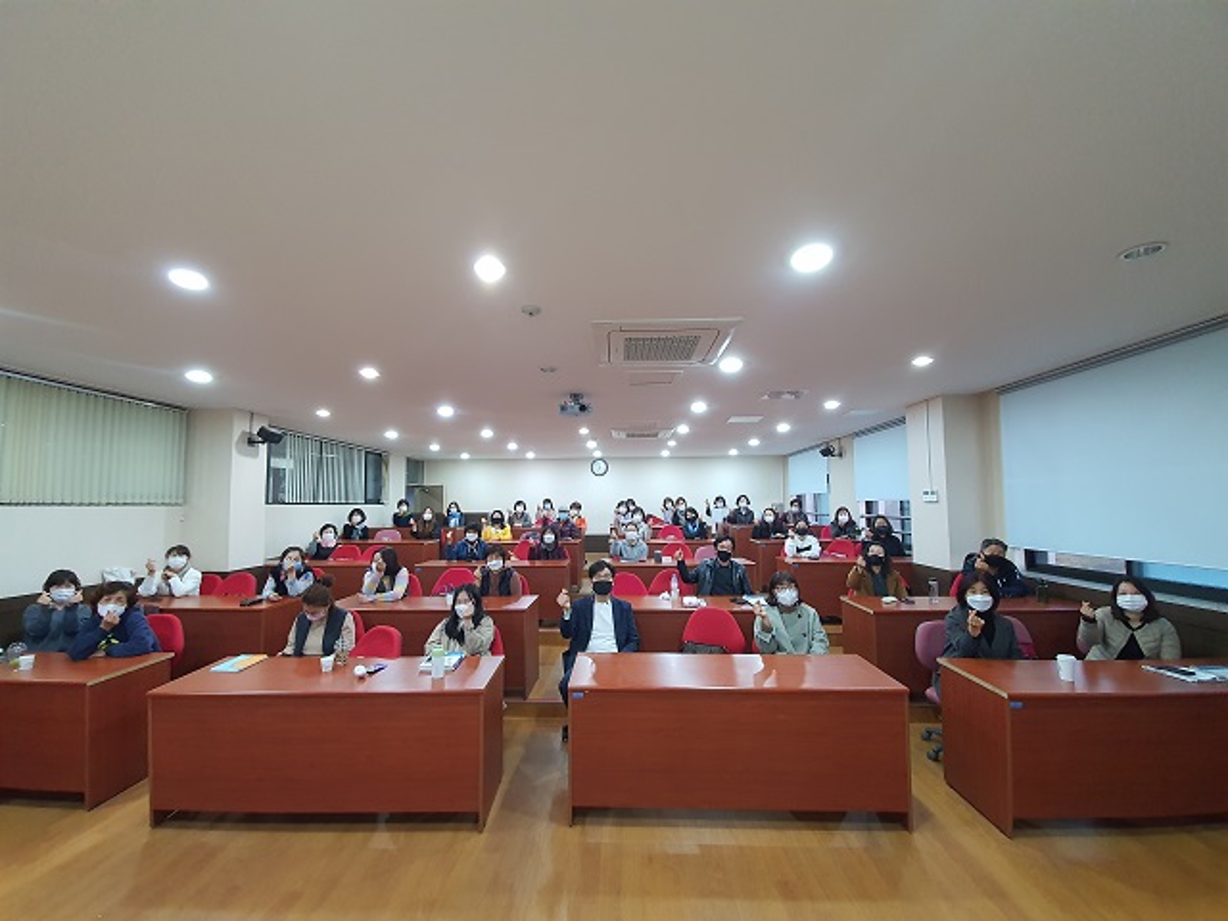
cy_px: 460
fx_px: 461
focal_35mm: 13
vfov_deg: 89.9
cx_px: 614
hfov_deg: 106.2
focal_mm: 1.8
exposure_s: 1/40
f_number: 2.2
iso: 320
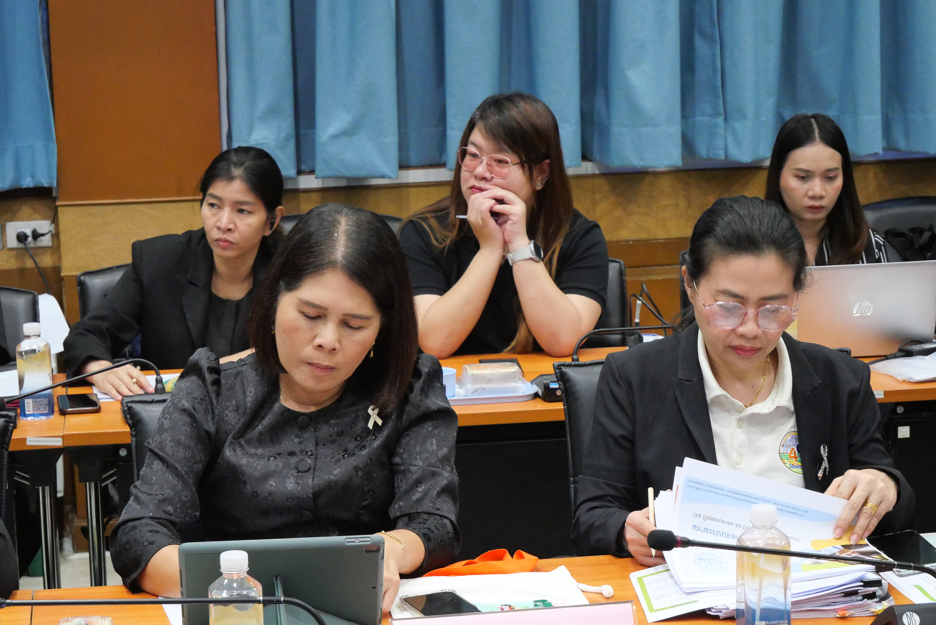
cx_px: 468
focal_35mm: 83
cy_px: 312
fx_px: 2159
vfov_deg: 16.5
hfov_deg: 24.5
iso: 3200
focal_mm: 40
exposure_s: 1/60
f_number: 5.5
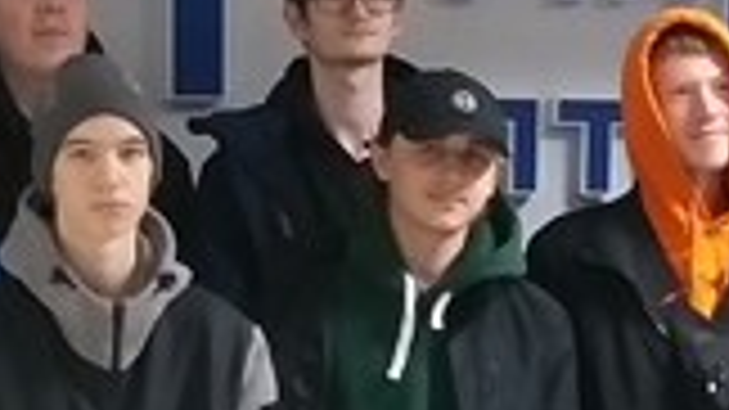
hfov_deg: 15.3
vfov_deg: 8.6
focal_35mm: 140
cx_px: 356
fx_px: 2705
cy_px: 338
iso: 400
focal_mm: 3.93
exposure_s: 1/25
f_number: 1.7
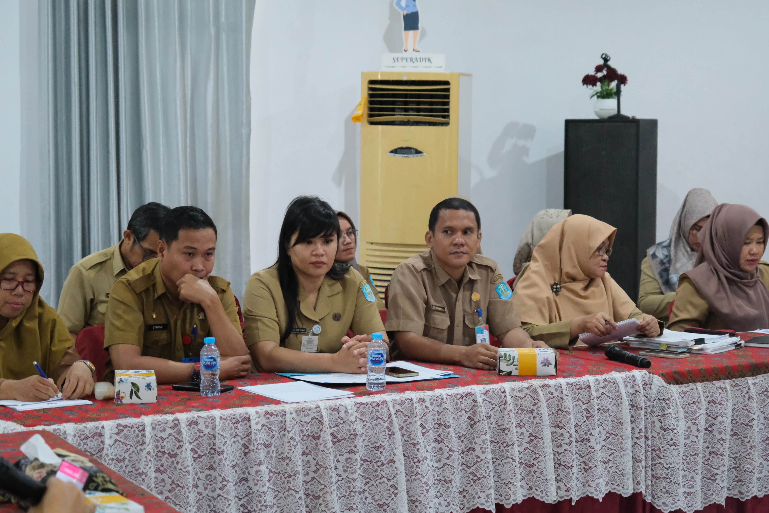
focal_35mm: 67
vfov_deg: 20.3
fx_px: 1431
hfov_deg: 30.1
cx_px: 384
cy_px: 256
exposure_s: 1/100
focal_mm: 44.7
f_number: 4
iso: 12800
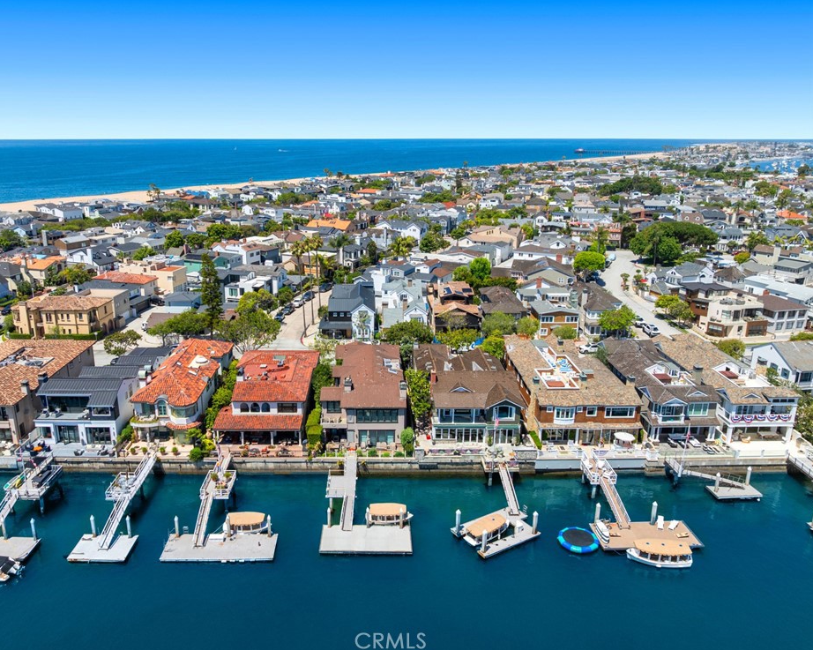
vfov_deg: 54.9
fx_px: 625
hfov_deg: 65.9
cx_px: 365
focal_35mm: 26
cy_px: 316
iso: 100
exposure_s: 1/3200
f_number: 2.8
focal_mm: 12.29
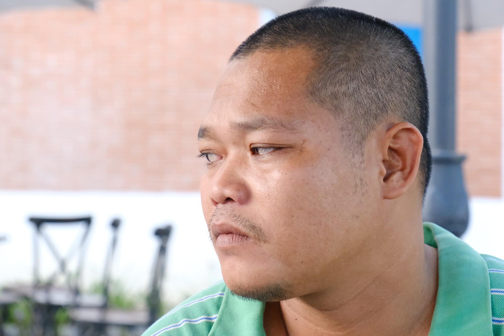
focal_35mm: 88
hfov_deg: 23.1
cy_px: 168
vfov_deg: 15.5
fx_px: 1232
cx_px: 252
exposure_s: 1/550
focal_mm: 58.9
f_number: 5.6
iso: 8000
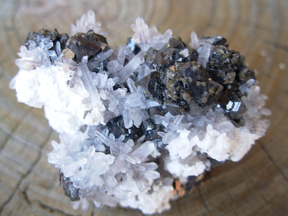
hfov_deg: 49.0
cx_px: 144
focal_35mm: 38
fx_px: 316
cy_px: 108
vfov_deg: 37.7
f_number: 2.9
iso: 50
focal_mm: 6.3
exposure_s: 1/13.5
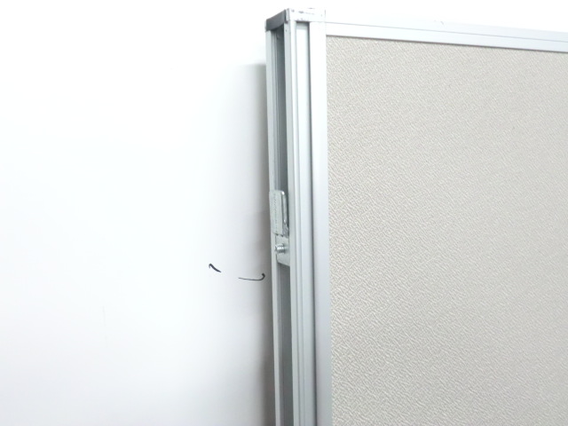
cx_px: 284
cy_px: 213
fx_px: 624
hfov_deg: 49.0
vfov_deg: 37.7
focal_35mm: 38
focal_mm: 6.9
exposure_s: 1/50
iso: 800
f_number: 3.9
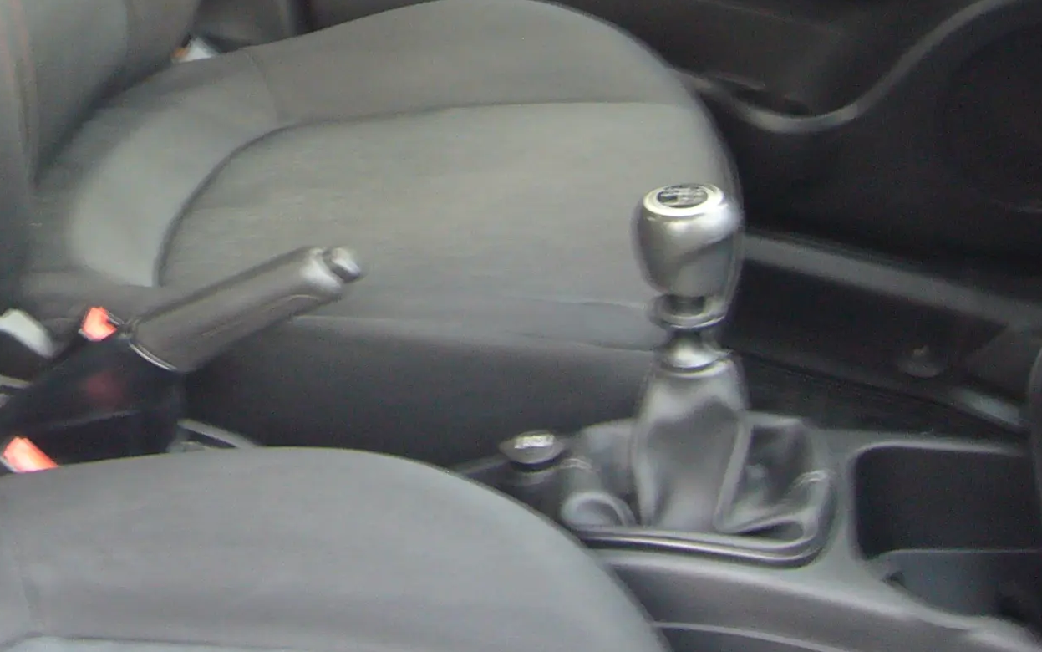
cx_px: 31
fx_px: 1903
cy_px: -67
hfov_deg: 28.9
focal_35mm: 67
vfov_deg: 18.7
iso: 100
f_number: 2.8
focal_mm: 4.6
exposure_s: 1/15
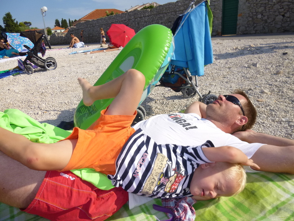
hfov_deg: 69.4
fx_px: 212
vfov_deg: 54.9
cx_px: 147
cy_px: 110
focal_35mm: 25
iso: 100
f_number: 9
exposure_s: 1/200
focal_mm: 4.5
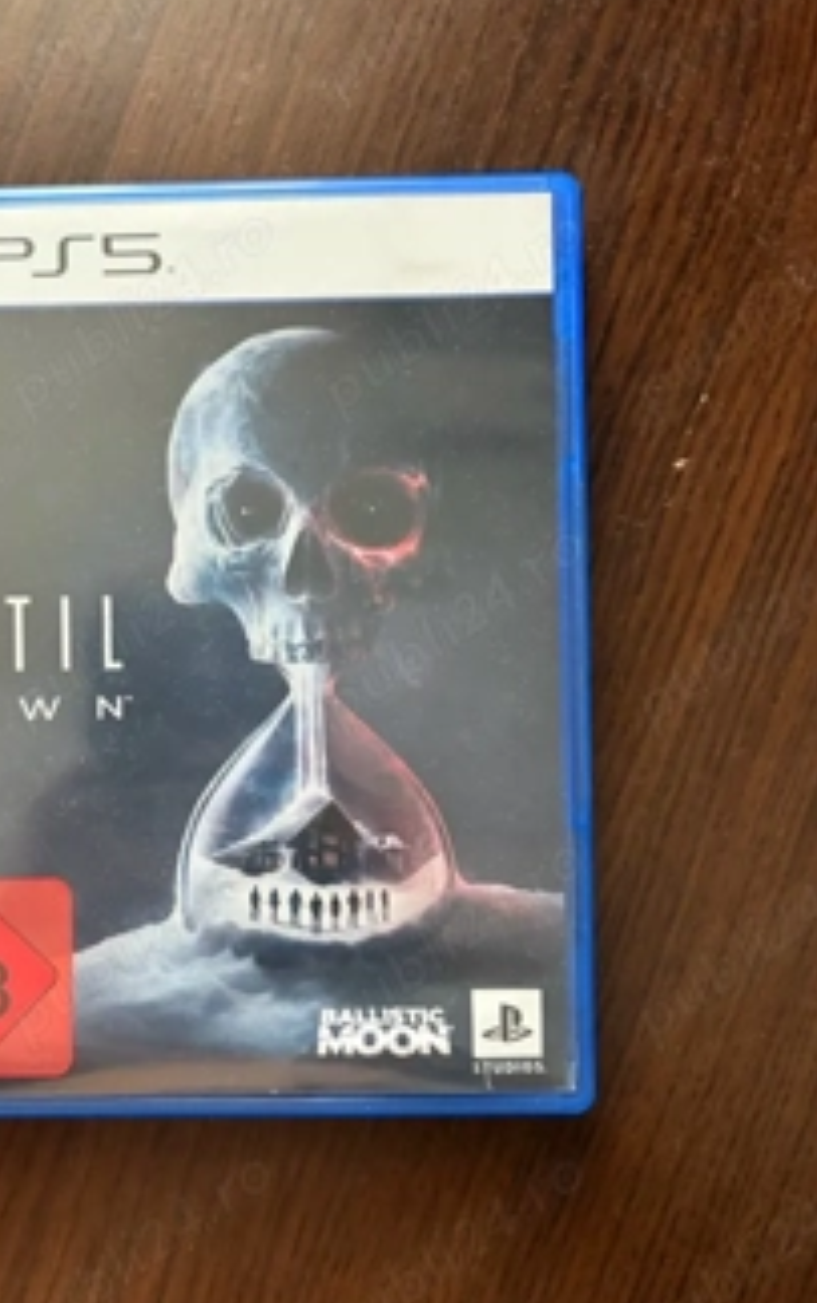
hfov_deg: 36.6
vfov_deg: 56.7
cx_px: 221
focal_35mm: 34
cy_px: 676
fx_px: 1209
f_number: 1.6
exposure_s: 1/46
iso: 500
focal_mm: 5.96
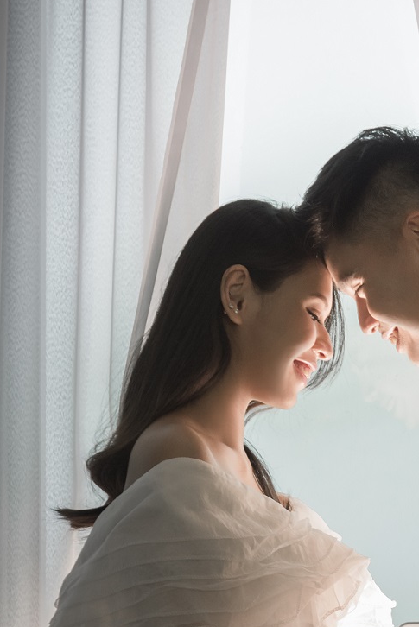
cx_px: 424
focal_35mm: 151
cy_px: 432
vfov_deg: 13.6
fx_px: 2632
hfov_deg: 9.0
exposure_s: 1/30
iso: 800
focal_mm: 62
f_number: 4.5
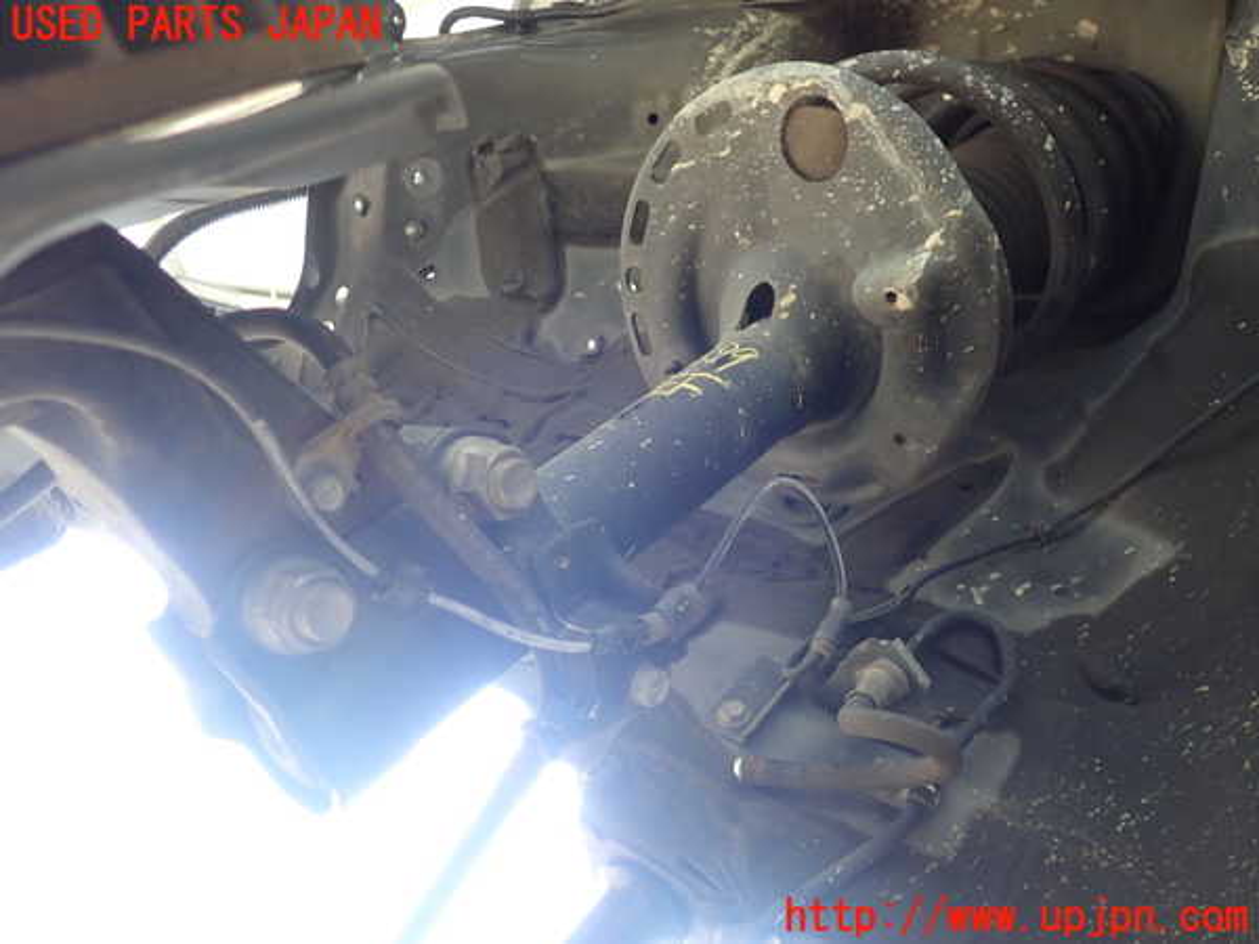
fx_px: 1091
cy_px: 472
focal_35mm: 30
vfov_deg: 46.8
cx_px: 630
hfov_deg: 60.0
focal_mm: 5.5
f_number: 2.3
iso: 200
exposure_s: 1/50
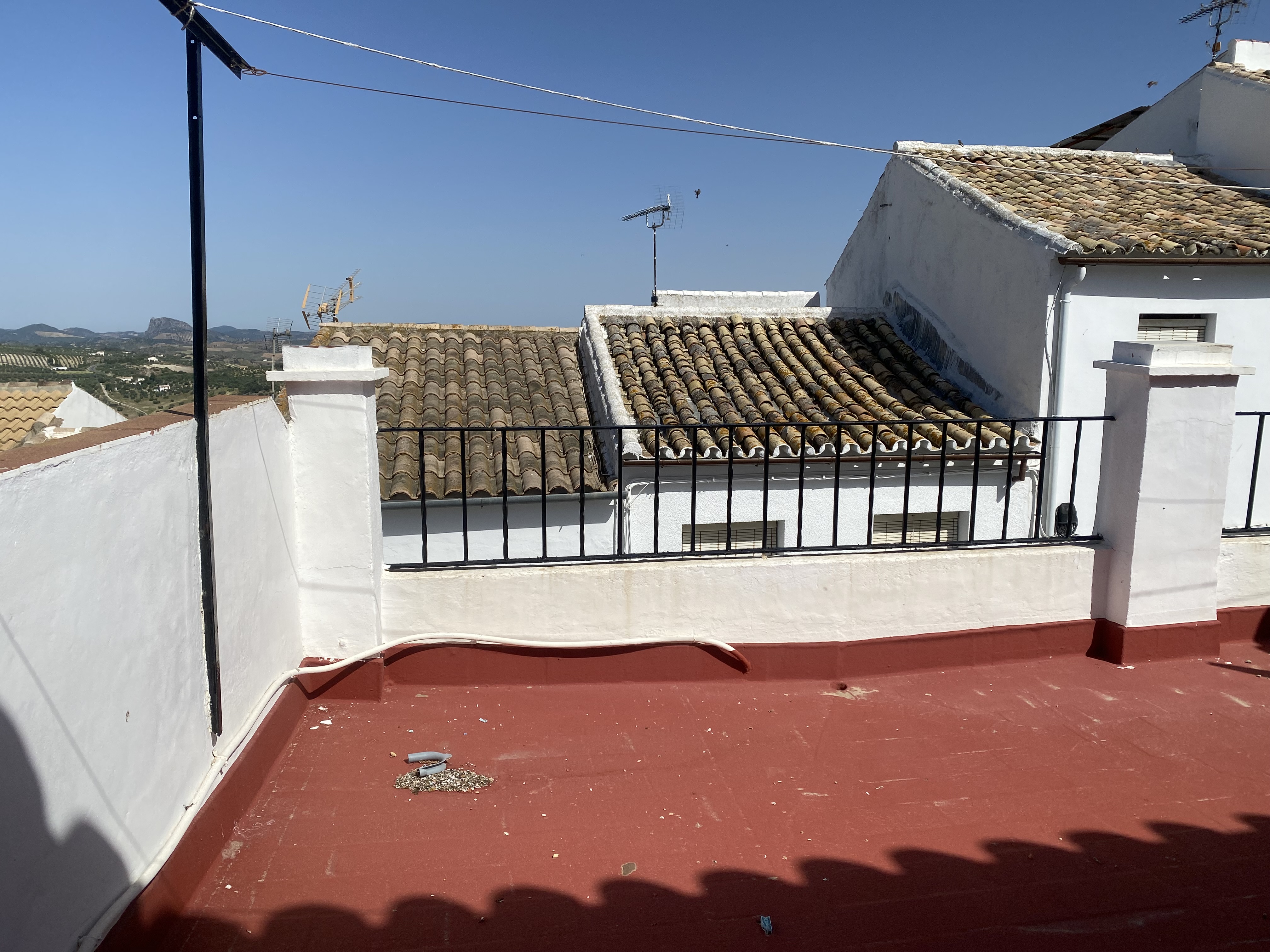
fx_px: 954
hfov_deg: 67.3
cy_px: 476
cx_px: 635
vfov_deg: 53.1
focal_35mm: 26
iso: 32
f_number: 1.8
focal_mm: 4.25
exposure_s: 1/7194
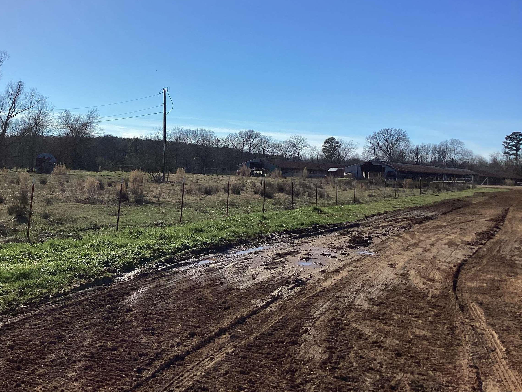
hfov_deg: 44.1
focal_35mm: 42
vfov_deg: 34.0
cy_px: 130
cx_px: 169
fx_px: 633
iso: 25
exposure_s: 1/2551
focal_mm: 3.3
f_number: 2.4
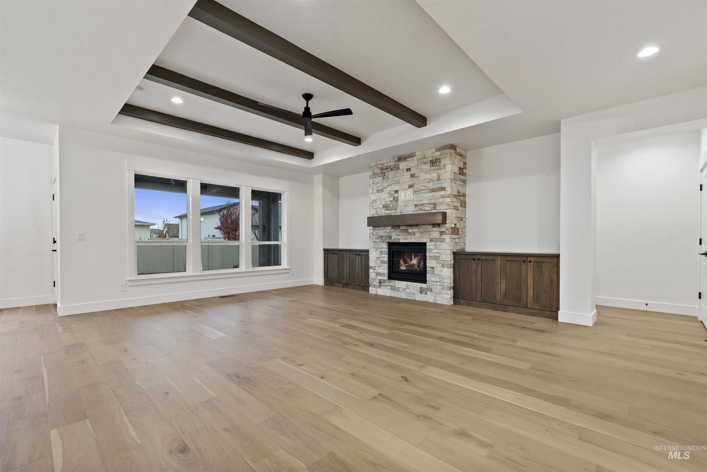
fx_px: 295
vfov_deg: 77.4
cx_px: 354
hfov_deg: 100.4
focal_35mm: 15
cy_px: 236
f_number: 6.3
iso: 320
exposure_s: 1/2.5
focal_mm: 15
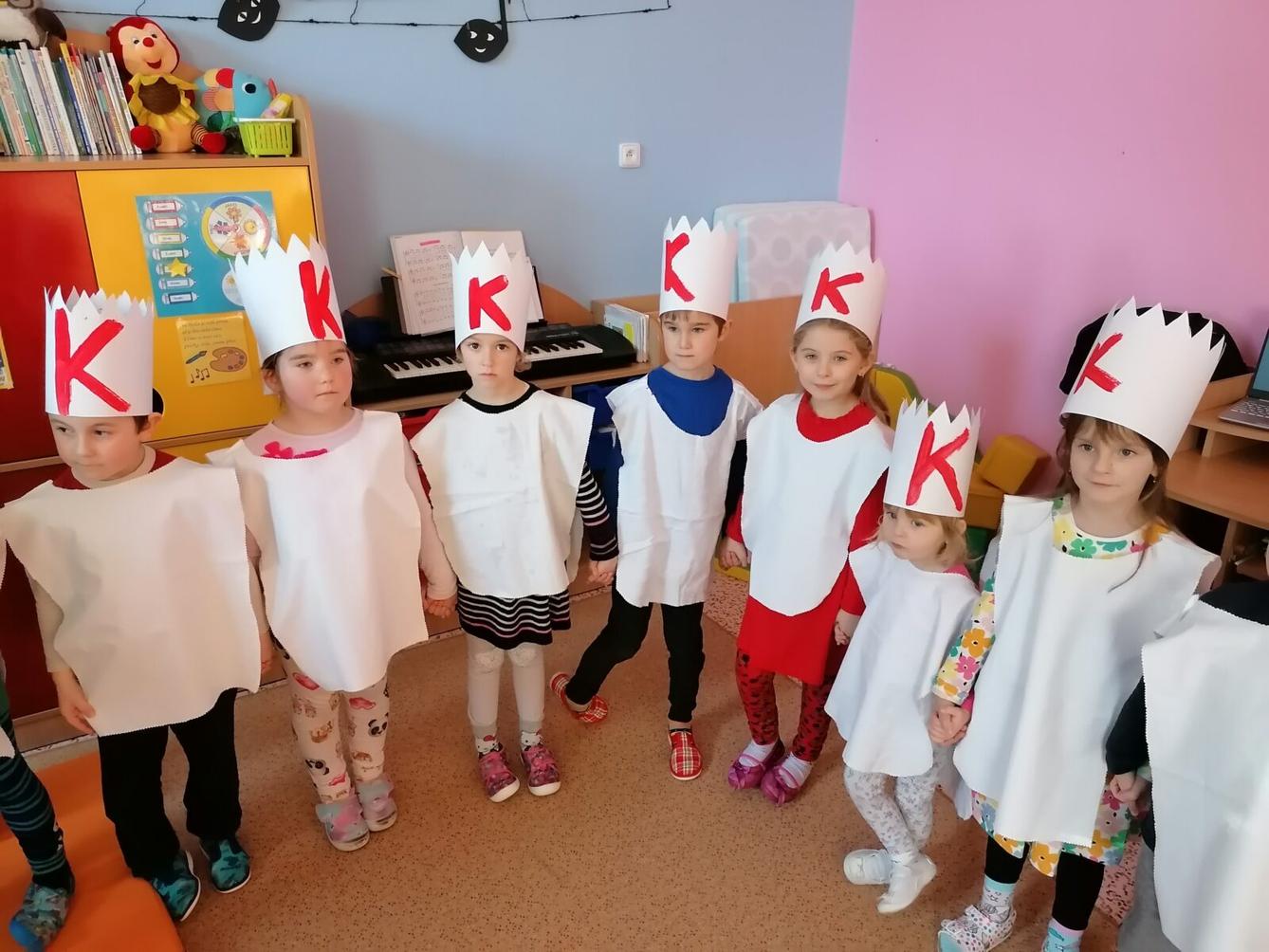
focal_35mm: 27
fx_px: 990
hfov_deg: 65.3
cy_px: 476
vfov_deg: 51.4
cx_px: 634
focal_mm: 4.75
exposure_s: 1/100
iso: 400
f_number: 1.8
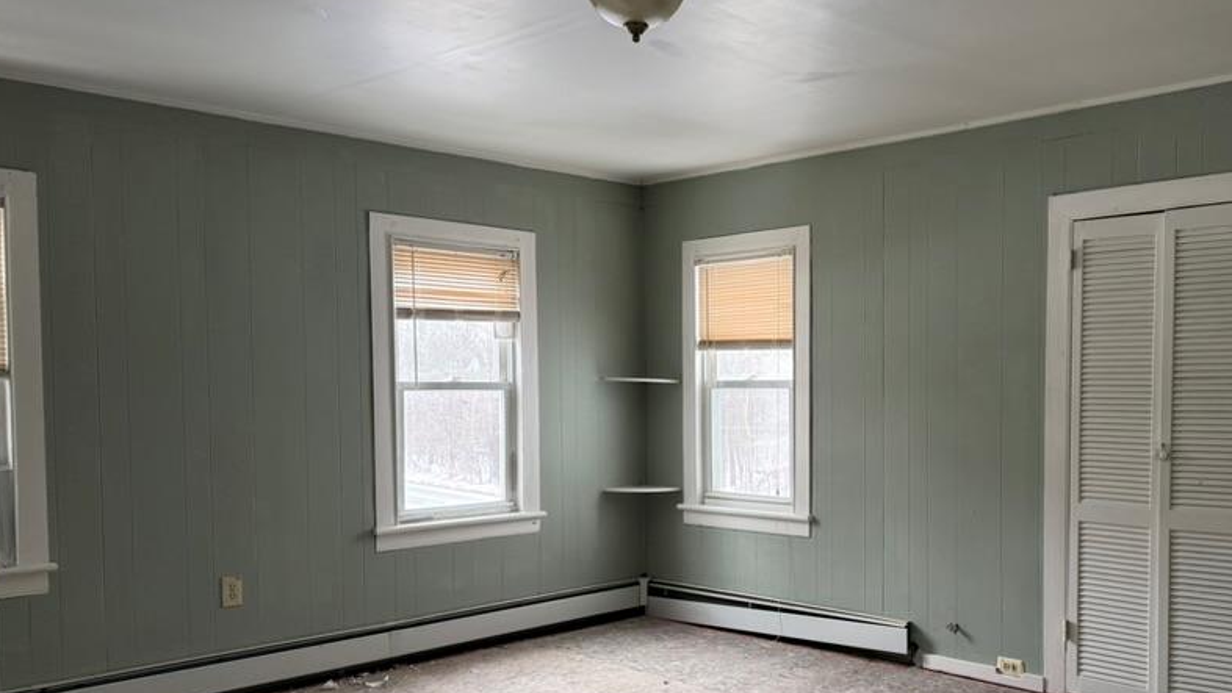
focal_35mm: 34
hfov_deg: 57.4
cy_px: 435
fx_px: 1111
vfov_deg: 34.5
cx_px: 758
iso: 200
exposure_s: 1/134
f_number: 1.78
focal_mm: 6.76
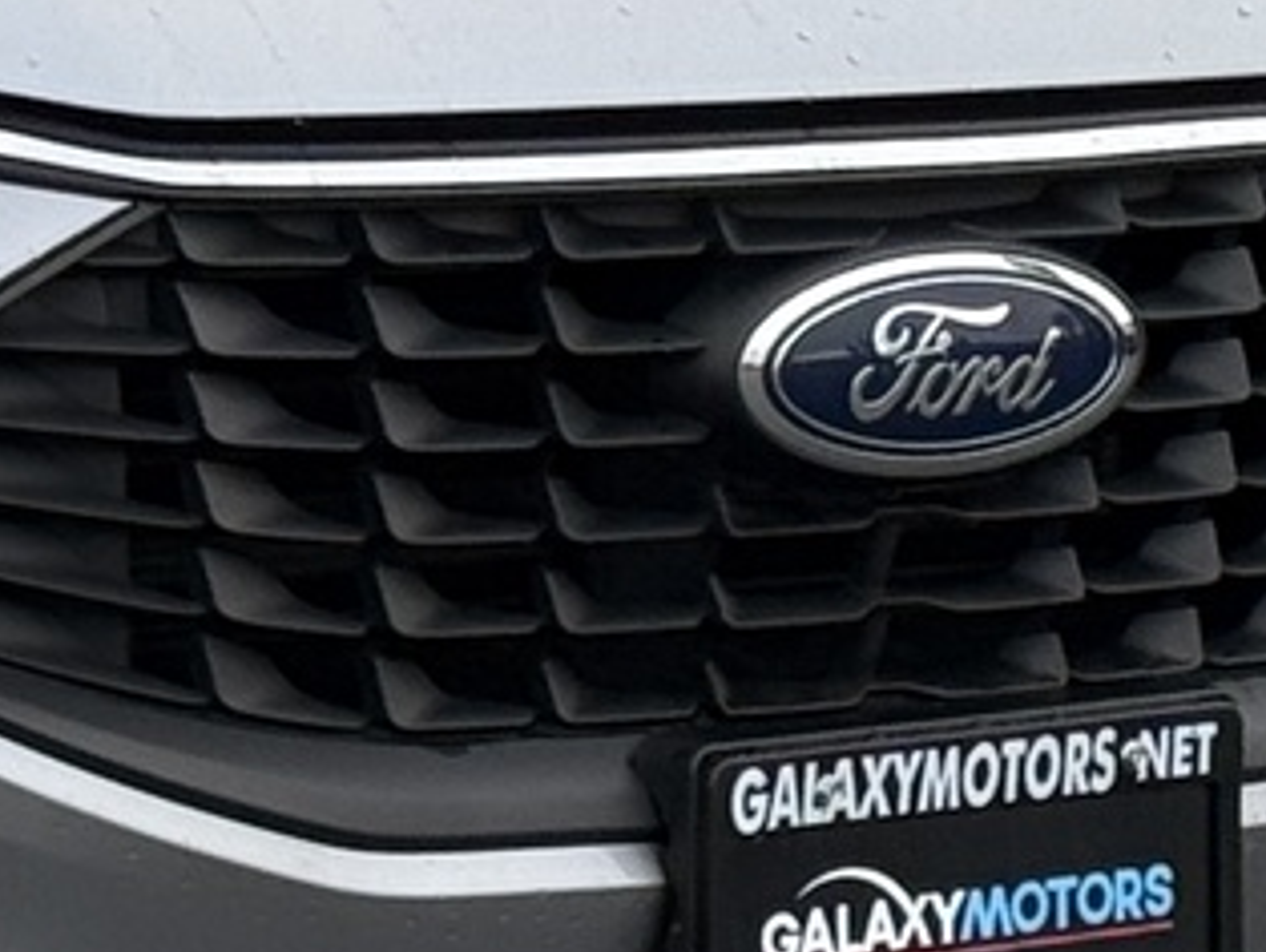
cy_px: 238
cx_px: -1238
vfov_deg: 4.8
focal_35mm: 313
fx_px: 11456
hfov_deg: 6.2
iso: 80
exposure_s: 1/615
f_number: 1.78
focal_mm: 6.76
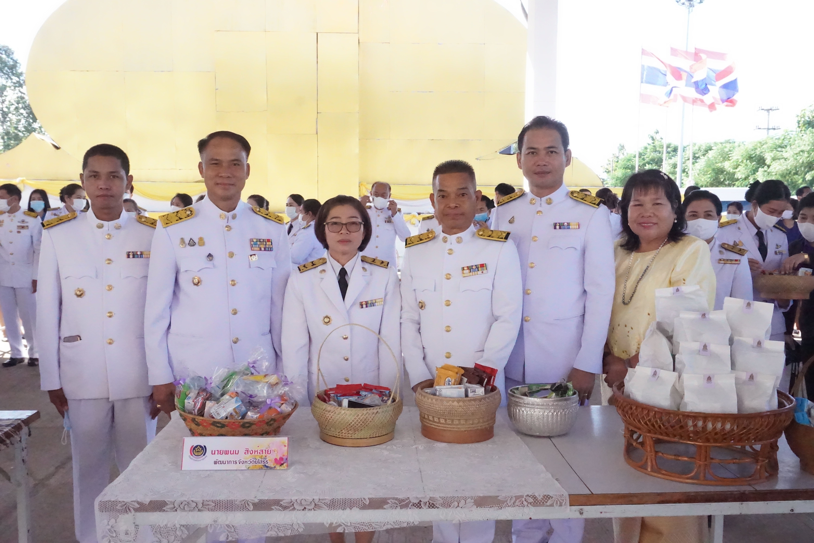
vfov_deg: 38.4
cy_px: 272
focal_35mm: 34
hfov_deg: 55.1
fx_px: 780
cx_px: 407
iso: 12800
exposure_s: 1/2000
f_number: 11
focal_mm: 23
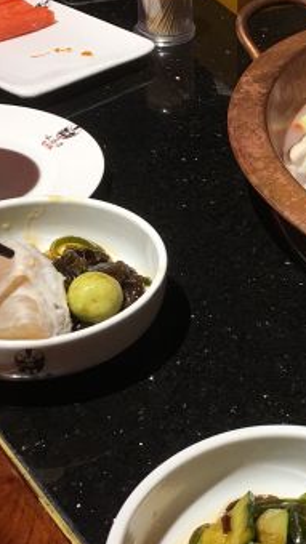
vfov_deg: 32.3
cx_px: 378
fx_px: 939
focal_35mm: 65
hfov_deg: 17.5
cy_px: 247
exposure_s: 1/33
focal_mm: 4.15
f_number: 2.2
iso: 40
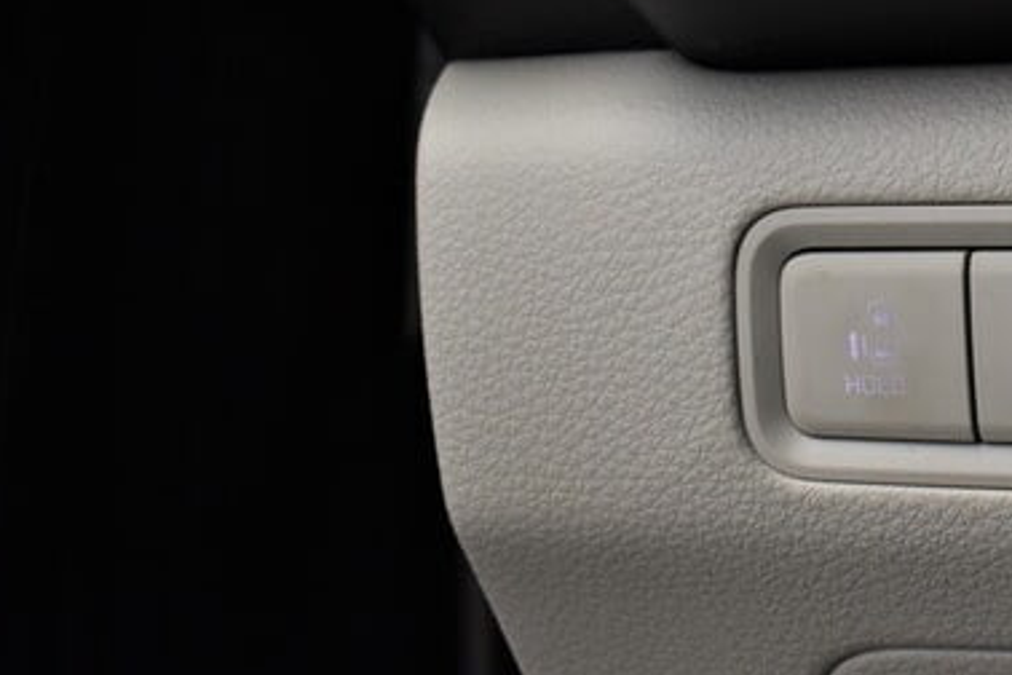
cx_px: 1170
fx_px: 2310
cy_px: 3
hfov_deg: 22.9
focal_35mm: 82
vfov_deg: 16.3
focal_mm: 23
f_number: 3.8
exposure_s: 1/60
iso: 1000
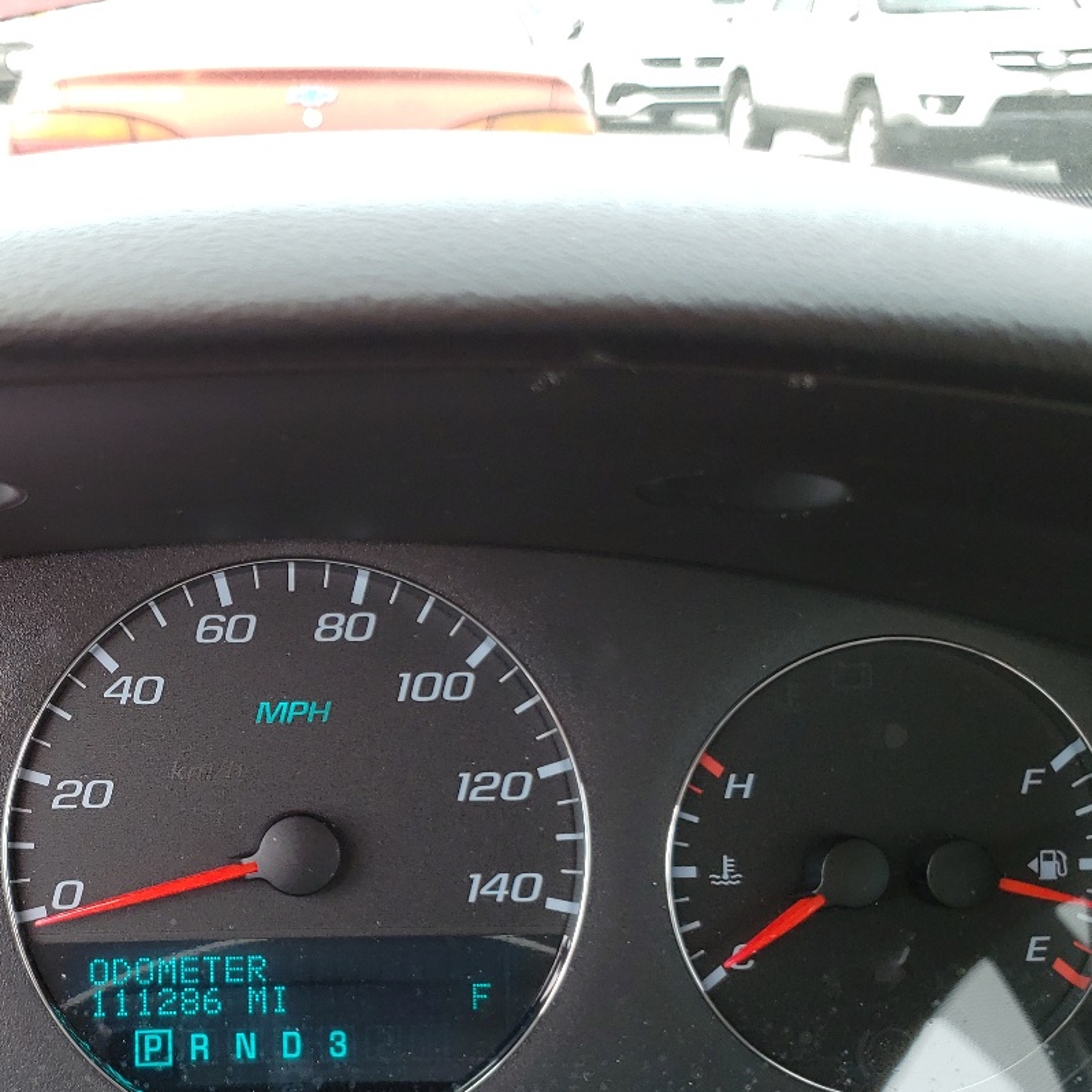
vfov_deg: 36.3
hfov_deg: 35.7
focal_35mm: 46
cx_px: 234
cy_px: 754
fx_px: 1642
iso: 50
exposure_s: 1/169
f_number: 1.5
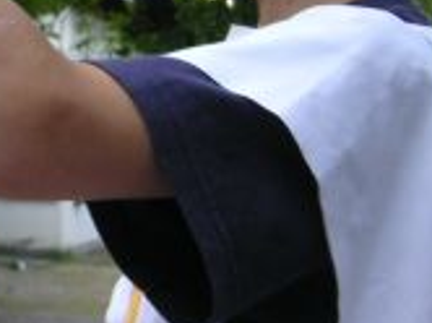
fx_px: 1483
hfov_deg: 16.1
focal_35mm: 119
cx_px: -48
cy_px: 65
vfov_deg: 12.4
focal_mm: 6.1
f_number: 2.8
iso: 50
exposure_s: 1/45
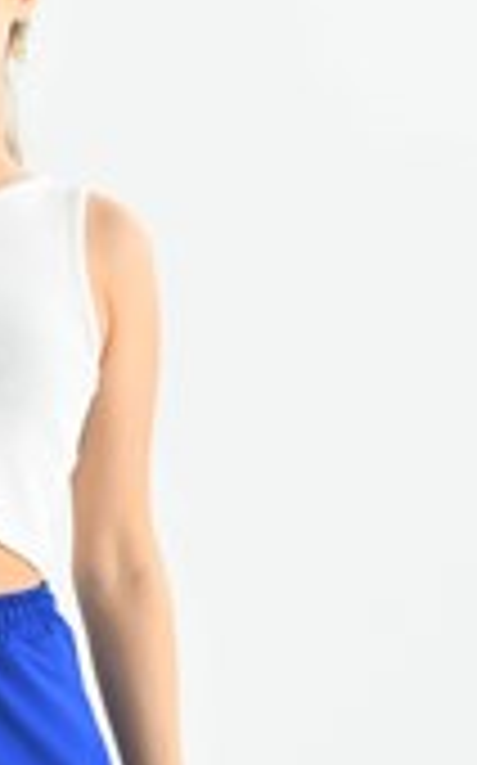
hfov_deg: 7.3
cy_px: 837
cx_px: -180
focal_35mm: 178
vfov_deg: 11.6
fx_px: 3709
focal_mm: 52
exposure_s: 1/125
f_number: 5.6
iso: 160
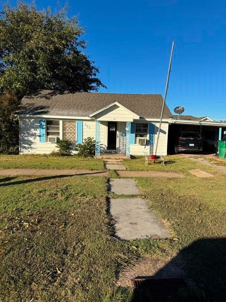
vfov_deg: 71.6
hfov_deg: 56.8
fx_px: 209
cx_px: 113
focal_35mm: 24
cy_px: 151
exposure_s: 1/4608
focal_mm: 6.76
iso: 80
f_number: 1.78
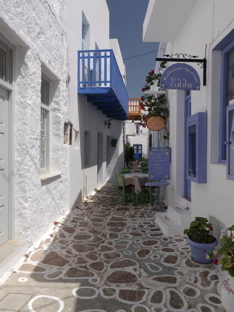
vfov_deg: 63.4
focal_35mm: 28
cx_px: 117
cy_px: 156
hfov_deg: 49.7
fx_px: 252
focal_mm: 14
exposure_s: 1/50
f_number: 16
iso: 100
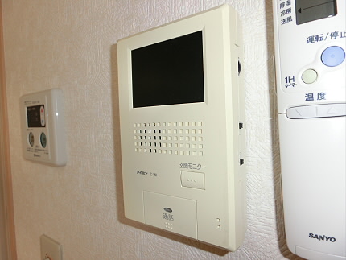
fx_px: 240
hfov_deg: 71.6
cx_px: 173
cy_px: 130
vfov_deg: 56.9
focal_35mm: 24
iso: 80
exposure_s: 1/60
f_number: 3
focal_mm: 4.24
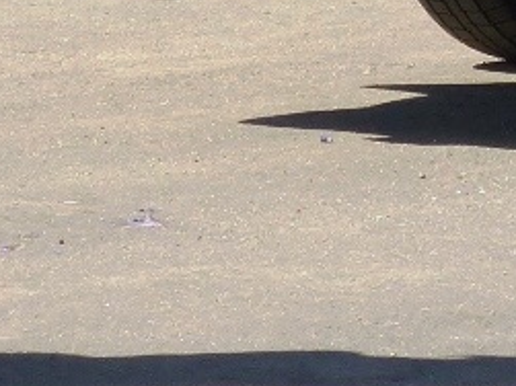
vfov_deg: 1.8
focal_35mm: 822
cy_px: -573
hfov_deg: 2.4
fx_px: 12247
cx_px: 1455
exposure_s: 1/320
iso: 100
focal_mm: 23.1
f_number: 5.4
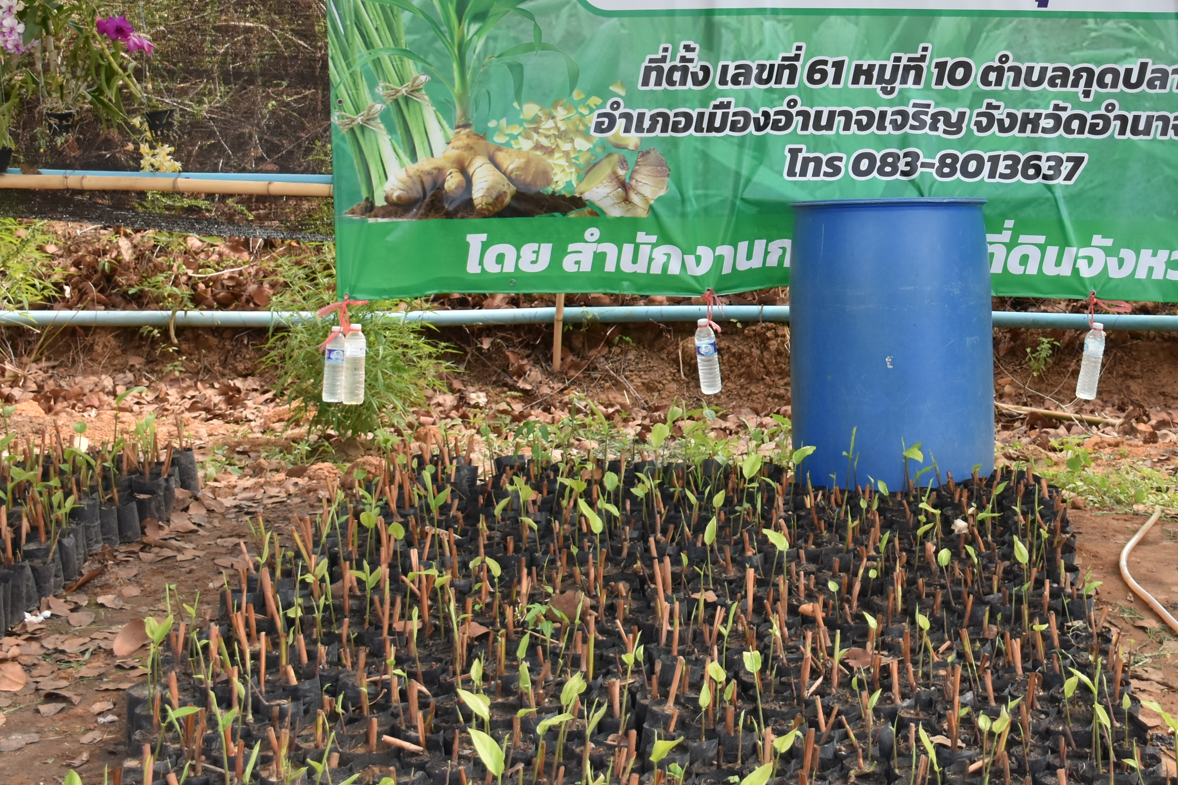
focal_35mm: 61
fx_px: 1992
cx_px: 938
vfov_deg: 21.9
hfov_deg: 32.1
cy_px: 113
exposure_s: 1/1000
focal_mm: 23
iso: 320
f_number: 3.8
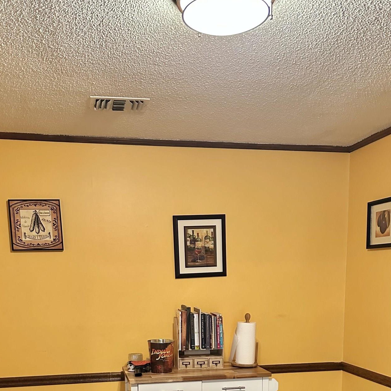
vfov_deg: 39.9
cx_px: 187
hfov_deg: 42.8
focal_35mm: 39
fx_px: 498
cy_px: 347
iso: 640
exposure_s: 1/40
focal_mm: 6.86
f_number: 1.78
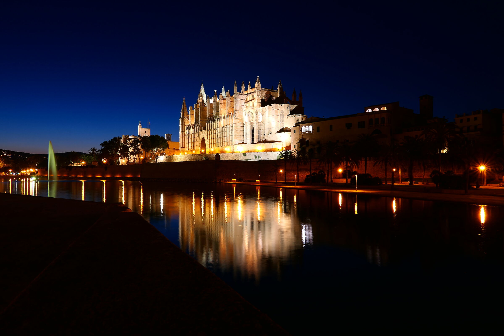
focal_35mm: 24
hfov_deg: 73.7
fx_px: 336
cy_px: 168
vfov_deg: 53.1
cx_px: 252
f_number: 5.6
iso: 80
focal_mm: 8.8
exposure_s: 3.2
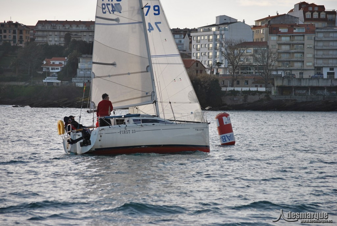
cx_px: 168
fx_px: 1547
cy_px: 113
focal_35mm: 165
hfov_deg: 12.4
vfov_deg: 8.4
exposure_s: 1/500
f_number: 5.6
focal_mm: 110
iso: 100
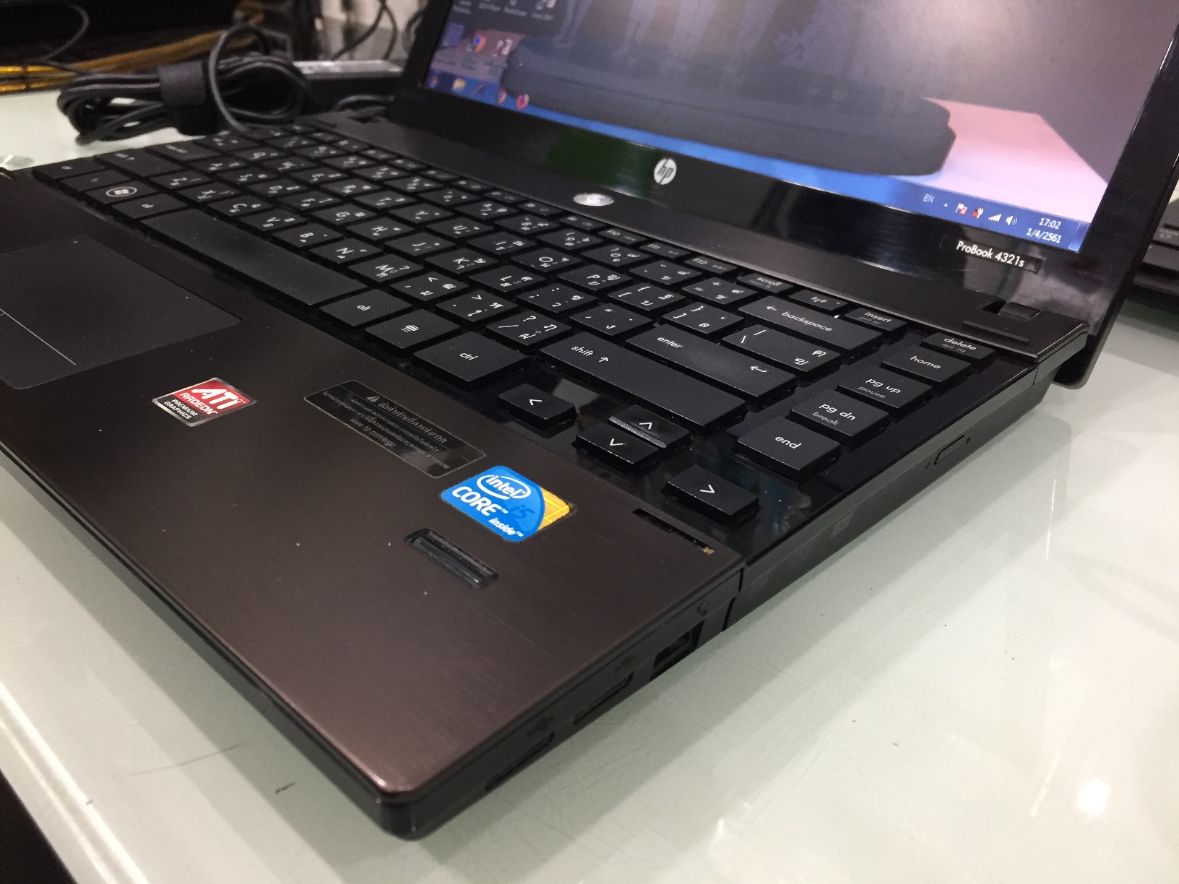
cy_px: 442
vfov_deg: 48.2
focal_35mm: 29
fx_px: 988
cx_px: 590
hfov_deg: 61.7
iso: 160
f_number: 2.2
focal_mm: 4.15
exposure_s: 1/33
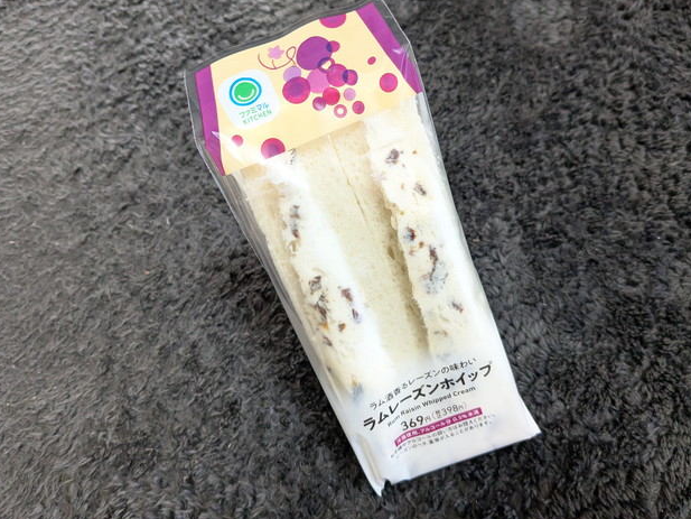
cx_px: 346
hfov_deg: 63.4
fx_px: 559
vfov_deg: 49.8
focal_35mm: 28
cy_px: 257
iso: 708
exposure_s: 1/120
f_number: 1.73
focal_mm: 4.38
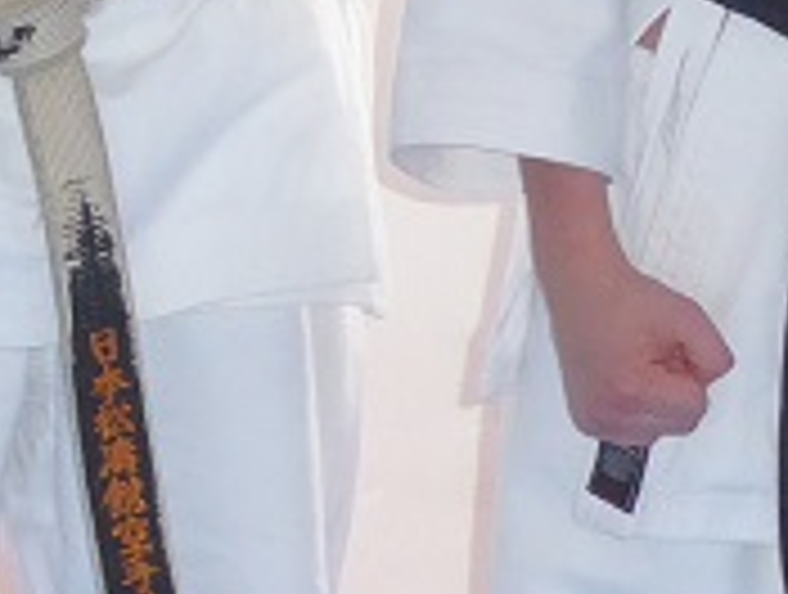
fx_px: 6889
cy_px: -176
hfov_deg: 6.5
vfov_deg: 4.9
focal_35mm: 302
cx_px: -392
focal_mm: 9
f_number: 4.1
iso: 400
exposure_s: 1/60
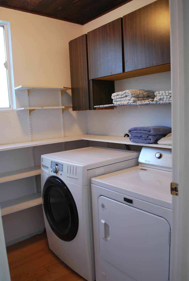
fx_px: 219
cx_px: 97
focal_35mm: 28
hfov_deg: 46.6
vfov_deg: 65.3
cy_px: 145
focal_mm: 18
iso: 400
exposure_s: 1/30
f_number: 3.5
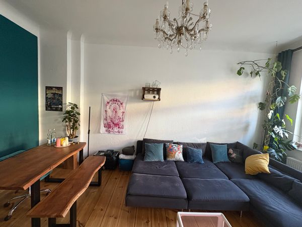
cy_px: 114
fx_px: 122
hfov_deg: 102.1
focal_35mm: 14
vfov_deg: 85.7
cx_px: 151
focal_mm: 2.22
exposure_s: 1/60
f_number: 2.2
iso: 320
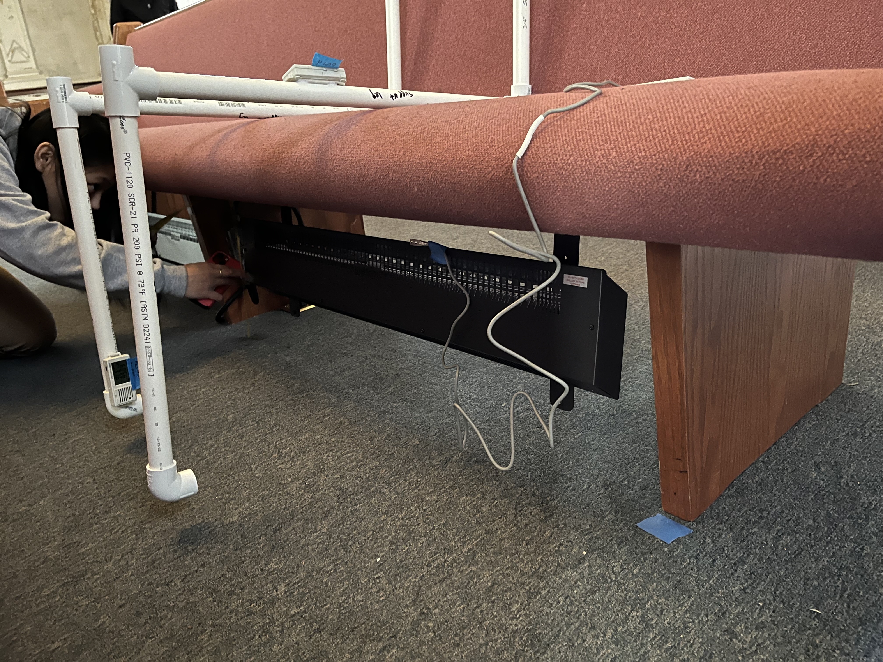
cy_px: 331
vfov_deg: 53.1
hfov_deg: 67.3
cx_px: 442
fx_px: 663
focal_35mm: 26
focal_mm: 5.1
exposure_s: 1/12
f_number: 1.6
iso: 800
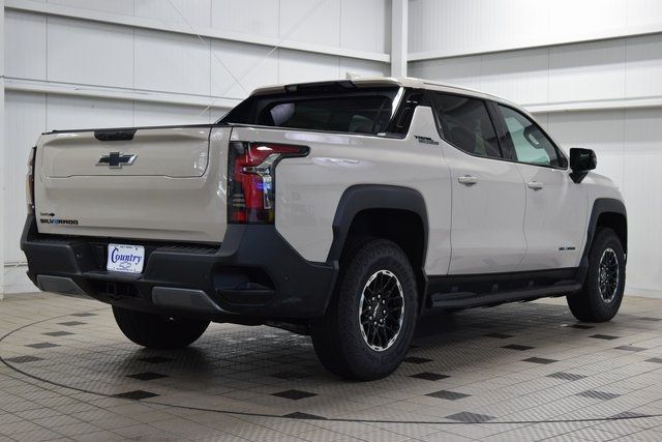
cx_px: 331
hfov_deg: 36.9
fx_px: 993
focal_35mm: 54
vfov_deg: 25.1
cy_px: 221
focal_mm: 36
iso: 1600
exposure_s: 1/60
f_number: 7.1
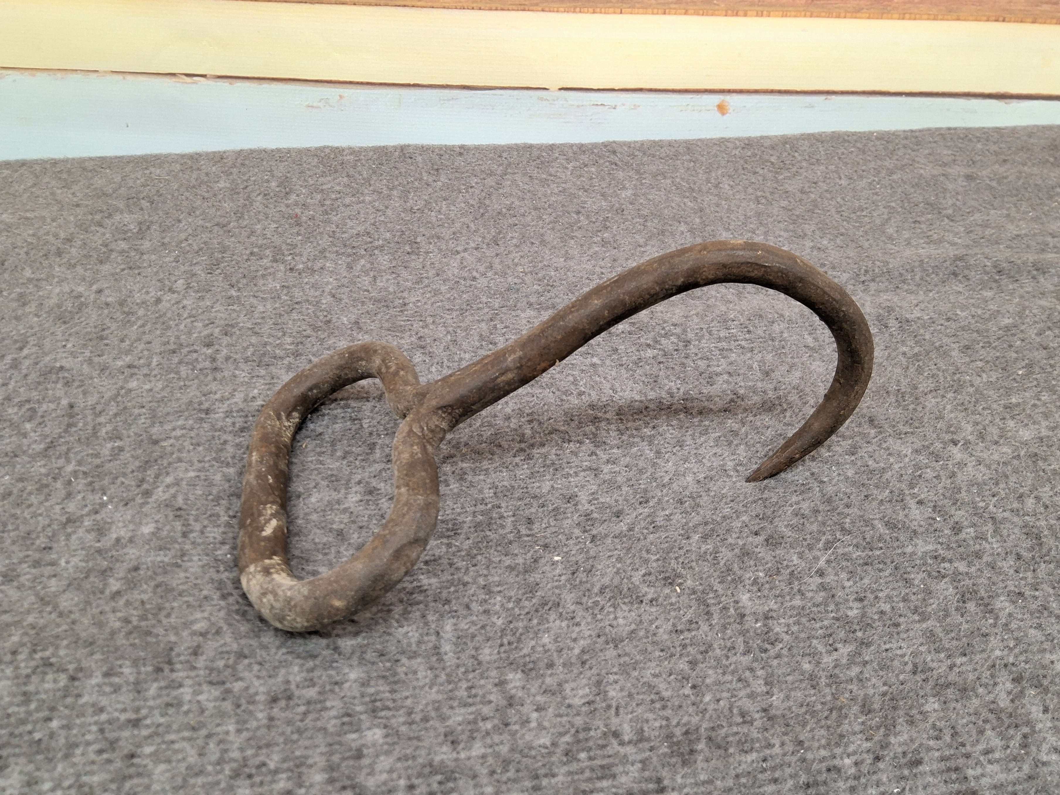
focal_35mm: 25
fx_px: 766
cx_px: 530
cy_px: 398
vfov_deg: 54.9
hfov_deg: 69.4
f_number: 2
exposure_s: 1/40
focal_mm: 3.08
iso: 250
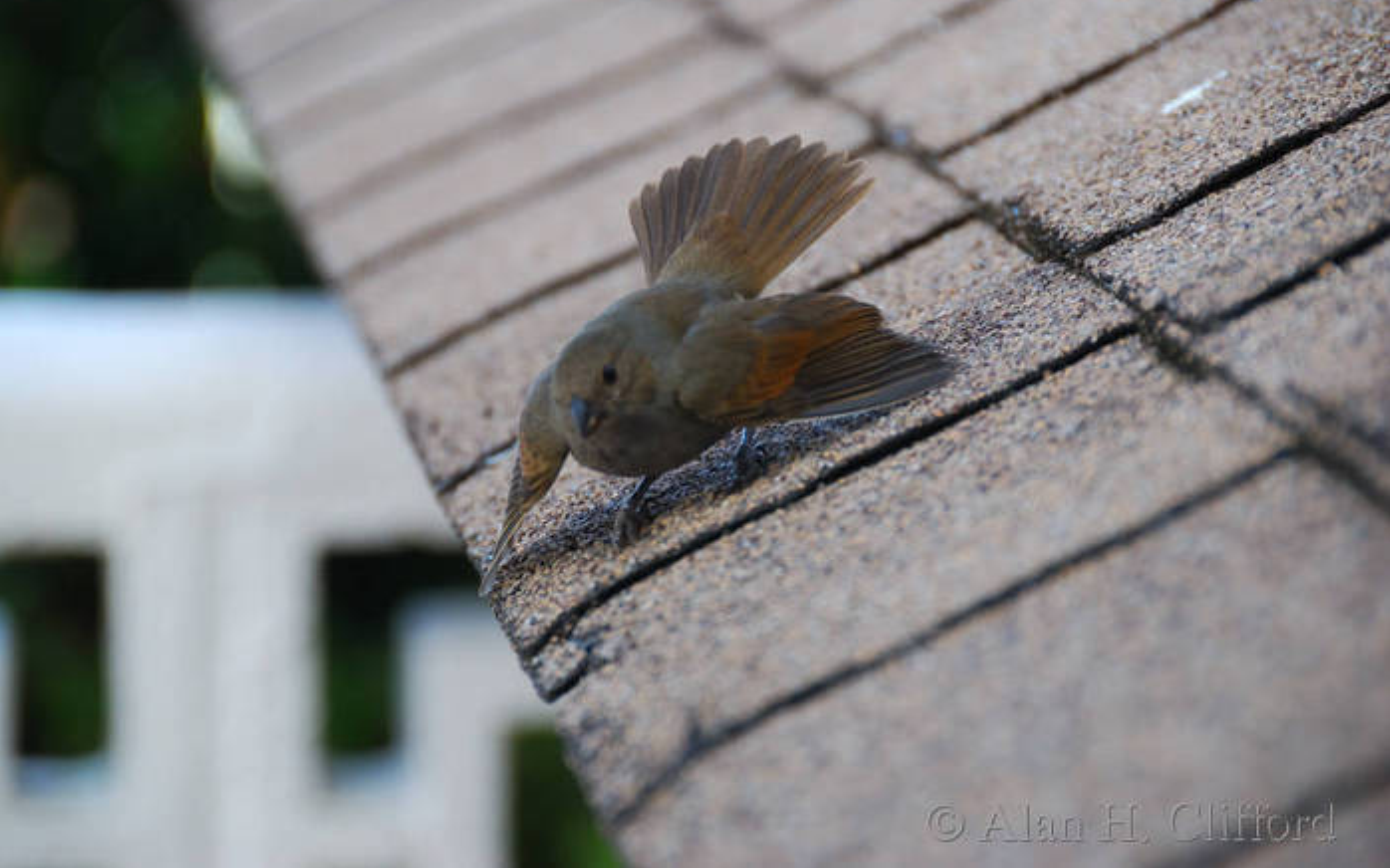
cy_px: 404
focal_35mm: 307
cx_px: 695
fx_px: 11628
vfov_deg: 4.3
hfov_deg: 6.8
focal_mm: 200
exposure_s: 1/320
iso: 450
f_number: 5.6
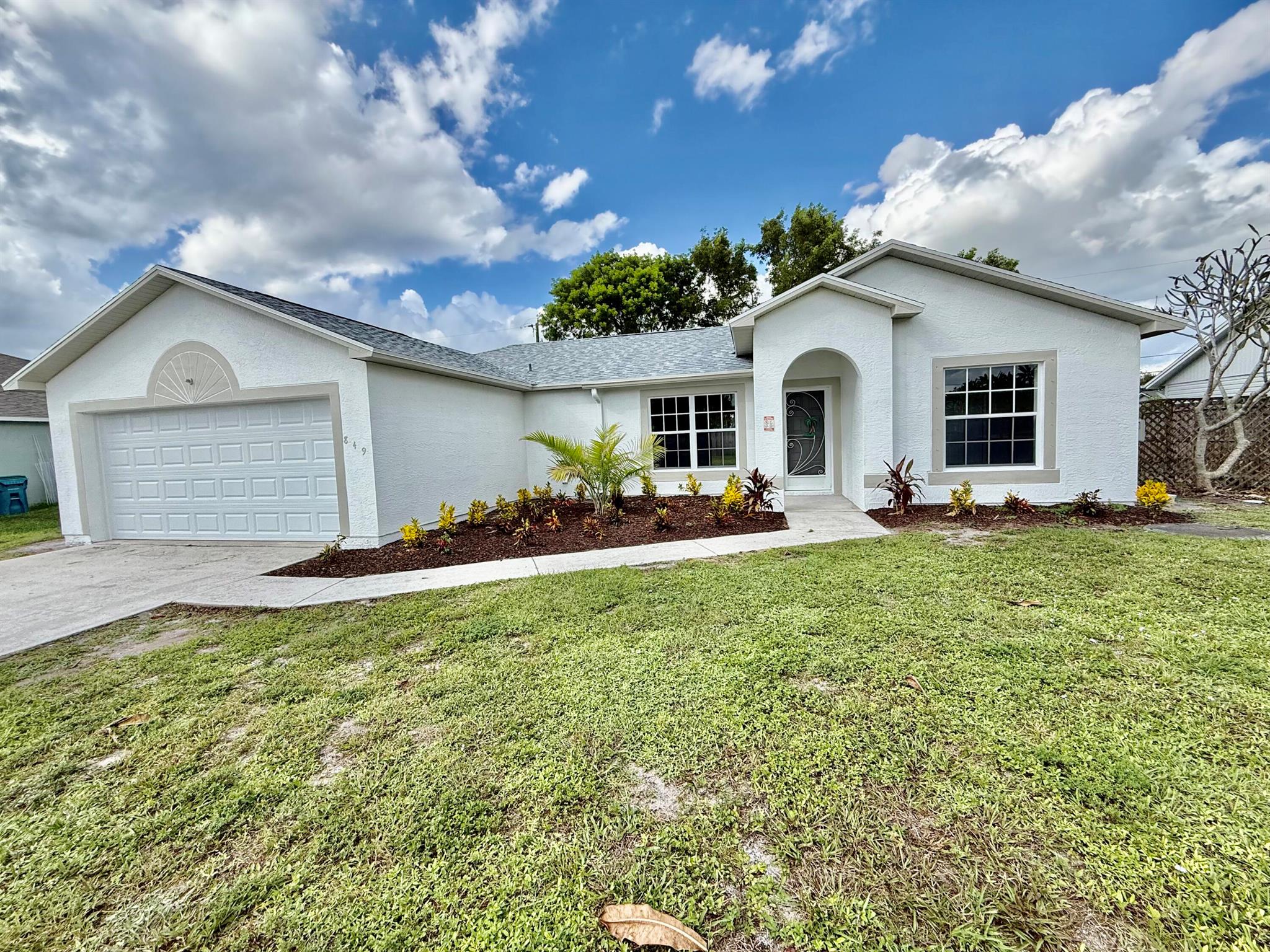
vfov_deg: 85.7
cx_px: 635
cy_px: 476
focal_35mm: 14
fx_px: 514
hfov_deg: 102.1
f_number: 2.2
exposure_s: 1/830
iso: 50
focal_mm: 2.22
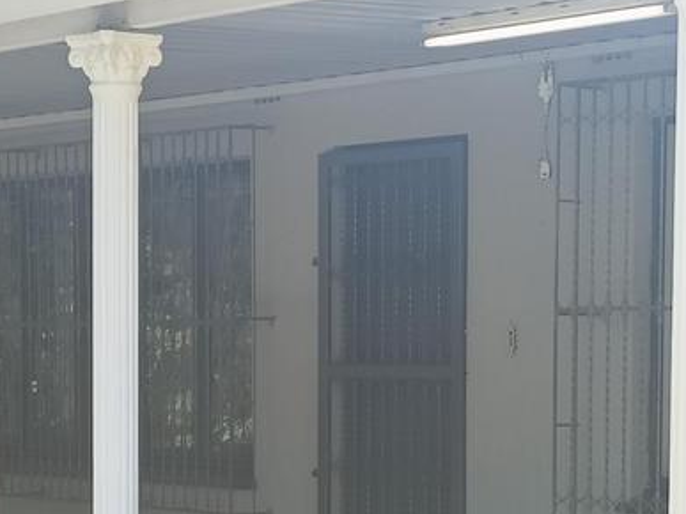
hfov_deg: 15.6
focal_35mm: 126
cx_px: 209
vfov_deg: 11.7
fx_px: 2496
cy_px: 493
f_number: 1.7
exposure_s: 1/100
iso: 100
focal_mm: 4.7
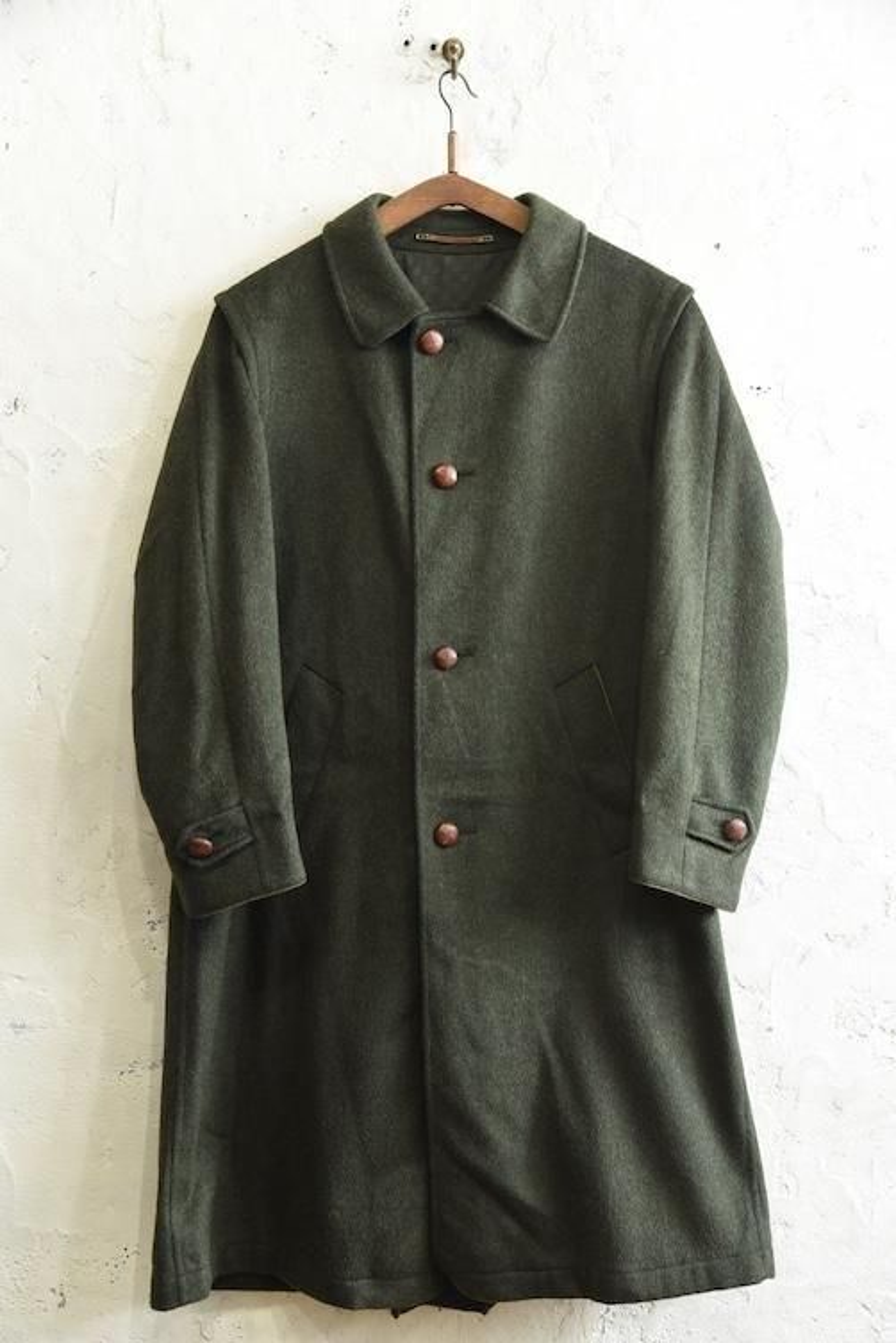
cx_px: 448
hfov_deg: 33.4
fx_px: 1492
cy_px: 672
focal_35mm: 40
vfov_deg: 48.4
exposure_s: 1/80
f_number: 5
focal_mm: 40
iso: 1600
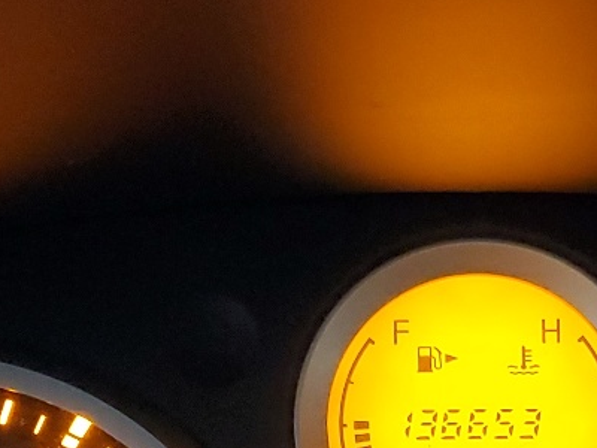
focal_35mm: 104
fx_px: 1794
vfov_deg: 13.9
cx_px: 446
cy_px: 505
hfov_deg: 18.8
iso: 334
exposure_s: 1/60.2
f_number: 1.5
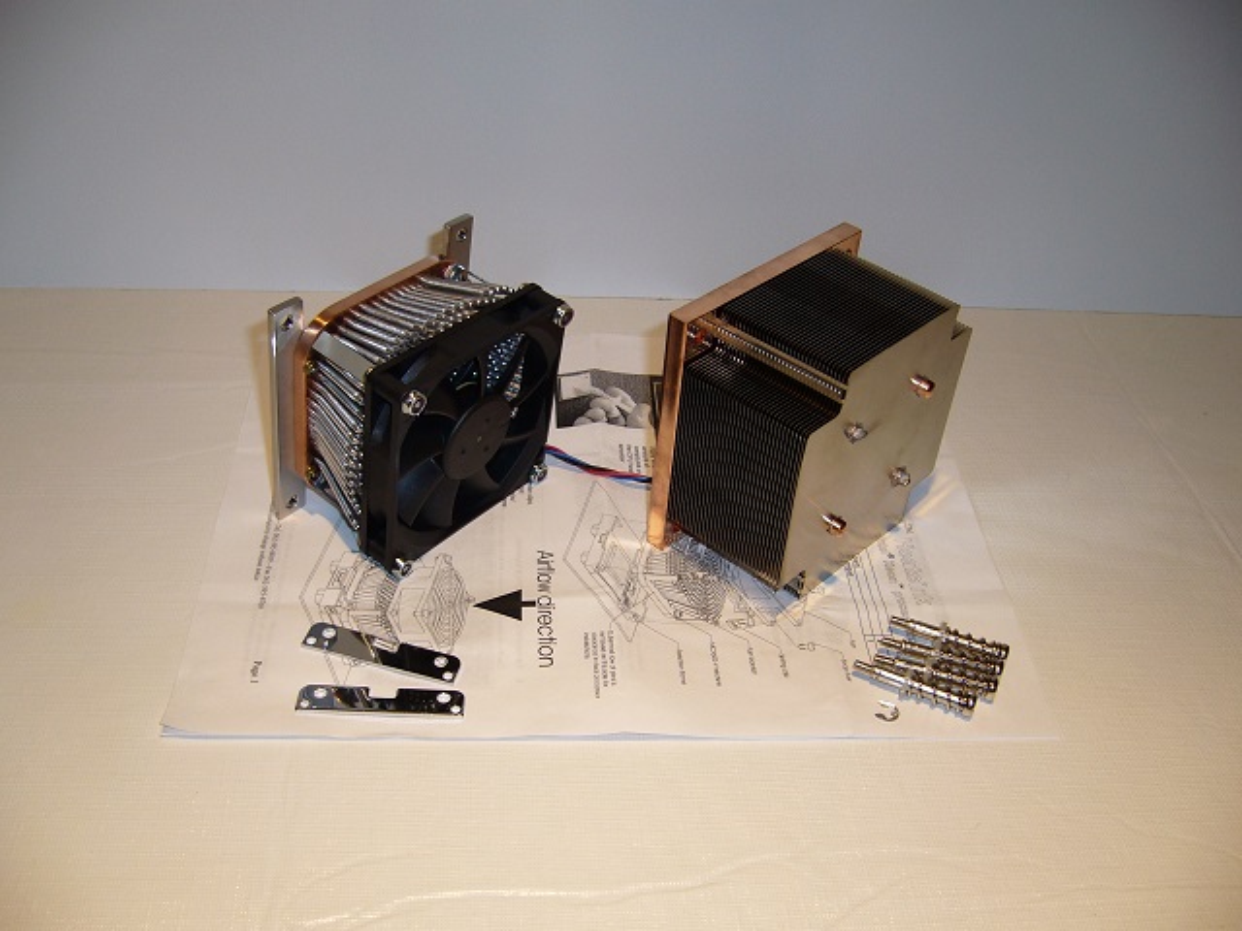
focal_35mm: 35
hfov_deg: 52.6
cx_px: 621
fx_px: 1256
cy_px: 466
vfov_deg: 40.7
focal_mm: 5.8
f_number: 2.8
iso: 80
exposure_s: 1/30
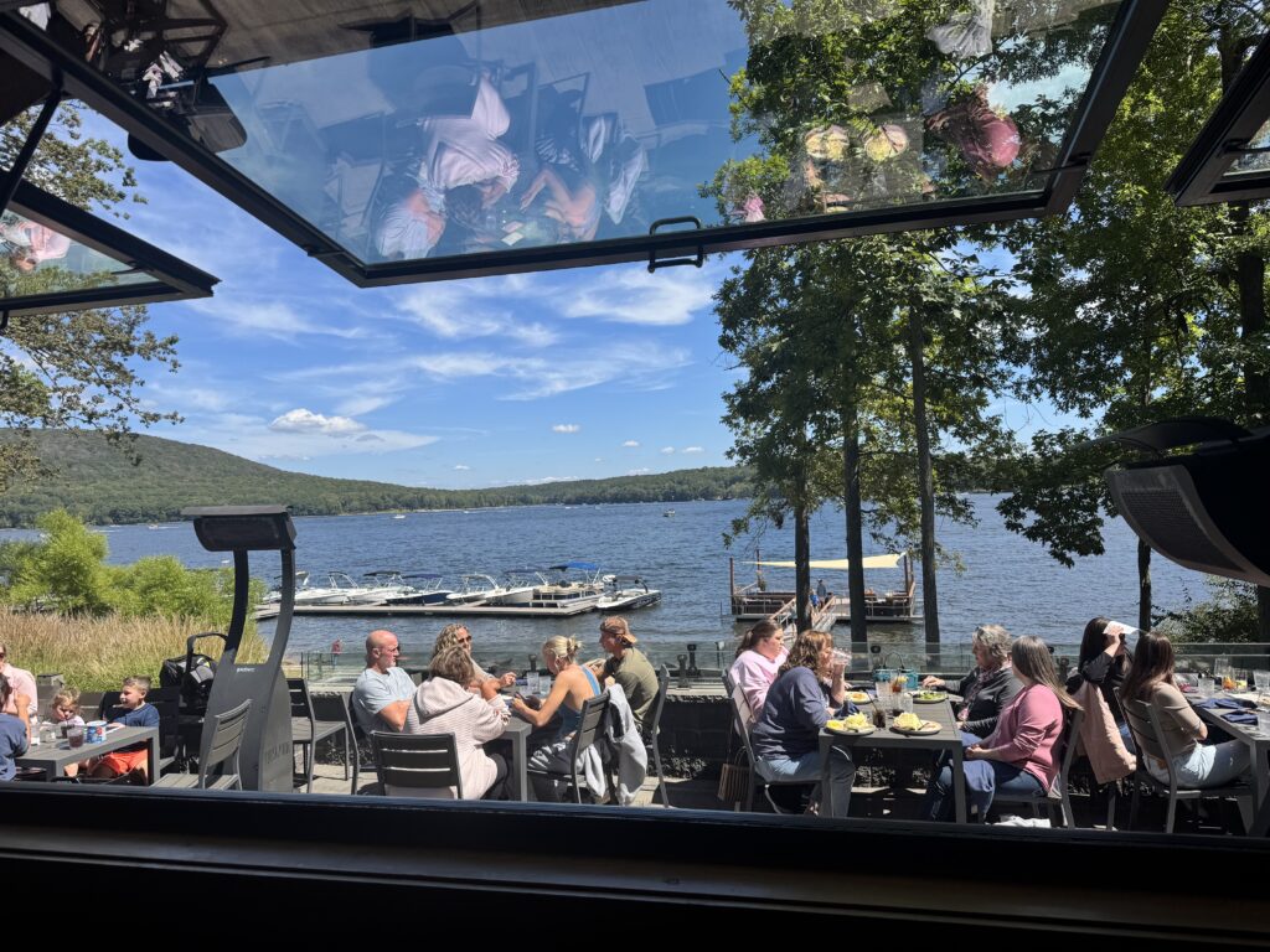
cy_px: 476
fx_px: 881
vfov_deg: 56.8
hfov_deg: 71.6
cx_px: 635
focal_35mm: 24
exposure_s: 1/3597
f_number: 1.78
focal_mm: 6.76
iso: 80
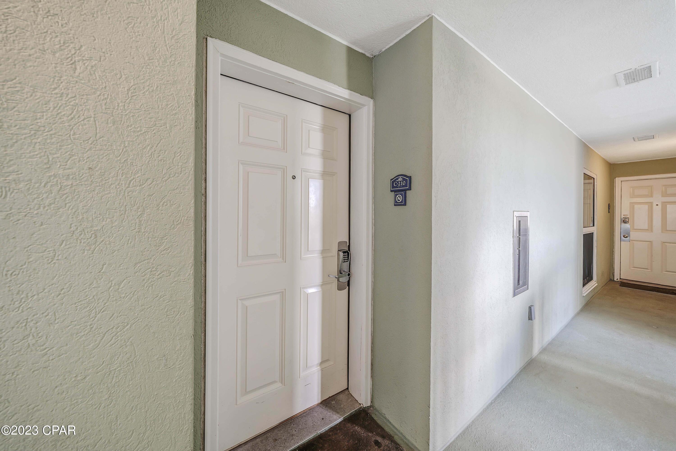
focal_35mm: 12
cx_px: 338
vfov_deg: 90.0
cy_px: 226
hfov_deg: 112.6
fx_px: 225
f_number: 5.6
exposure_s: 1/4
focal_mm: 12
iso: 100
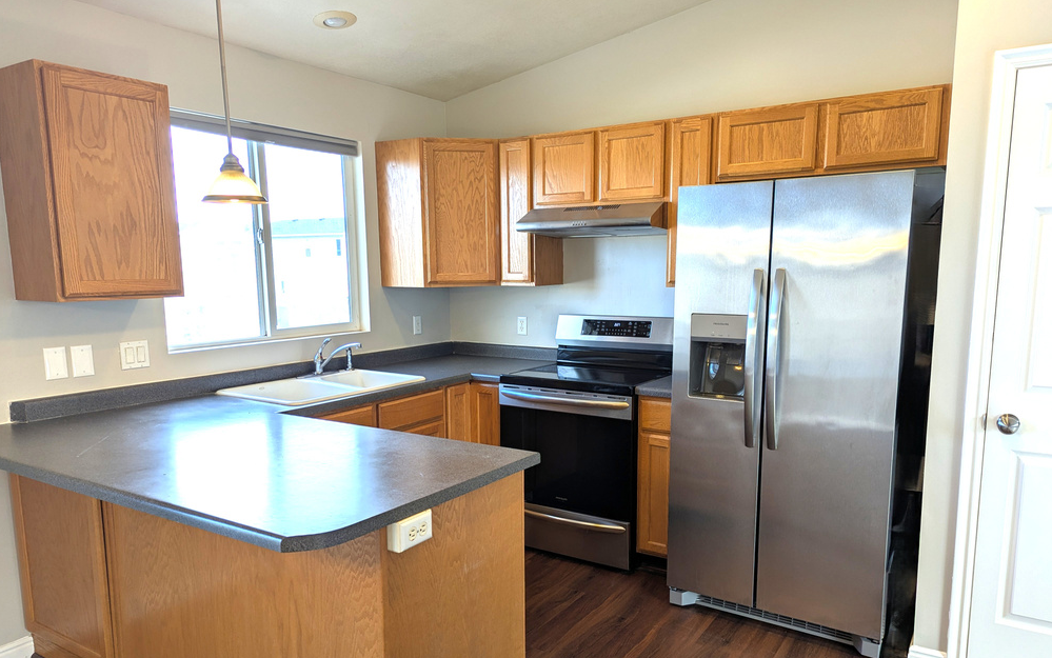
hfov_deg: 70.4
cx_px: 532
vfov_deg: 47.5
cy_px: 376
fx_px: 746
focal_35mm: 26
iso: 39
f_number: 1.85
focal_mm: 6.81
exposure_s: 1/120
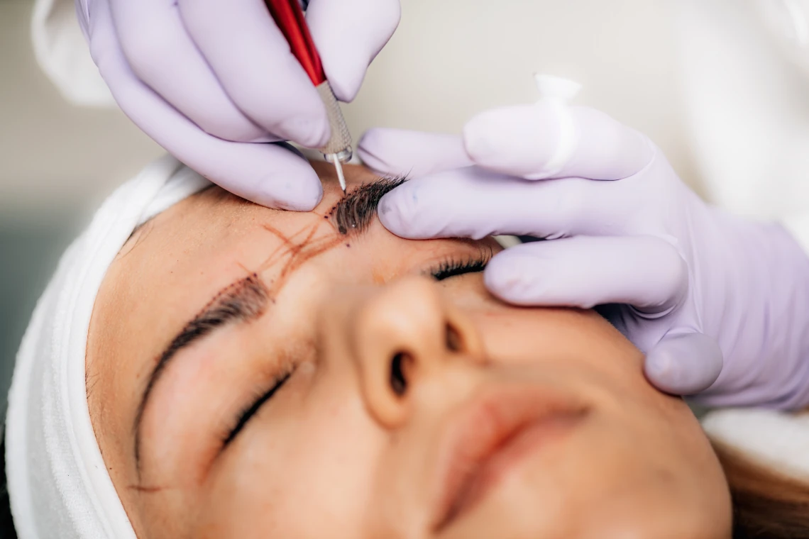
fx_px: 2359
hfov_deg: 19.5
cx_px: 404
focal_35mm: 105
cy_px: 270
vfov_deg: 13.0
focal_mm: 105
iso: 100
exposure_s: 1/200
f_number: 4
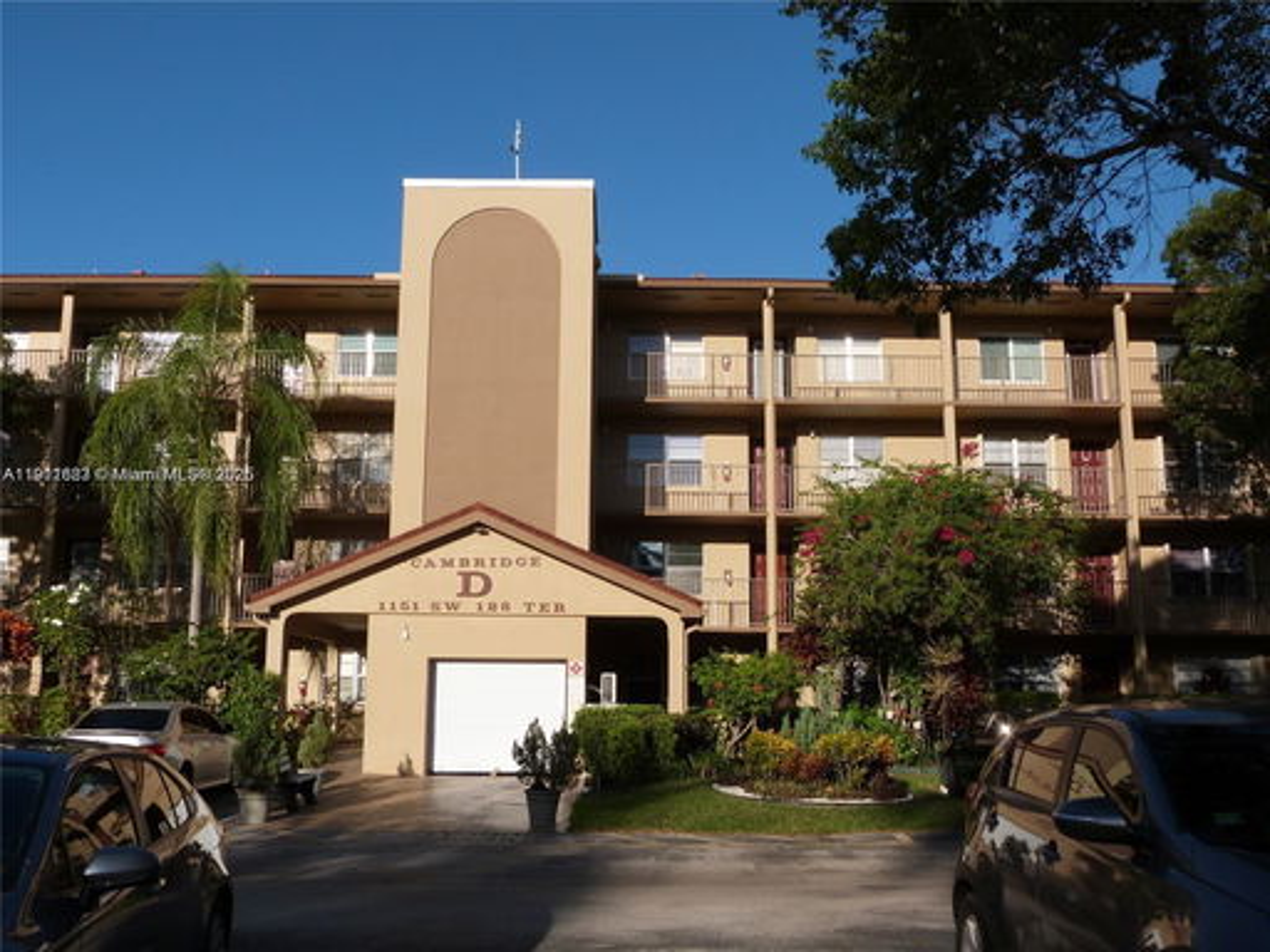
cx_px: 635
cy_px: 476
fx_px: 1247
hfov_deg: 54.0
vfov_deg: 41.8
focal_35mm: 34
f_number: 3
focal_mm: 6.1
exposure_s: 1/1300
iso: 100
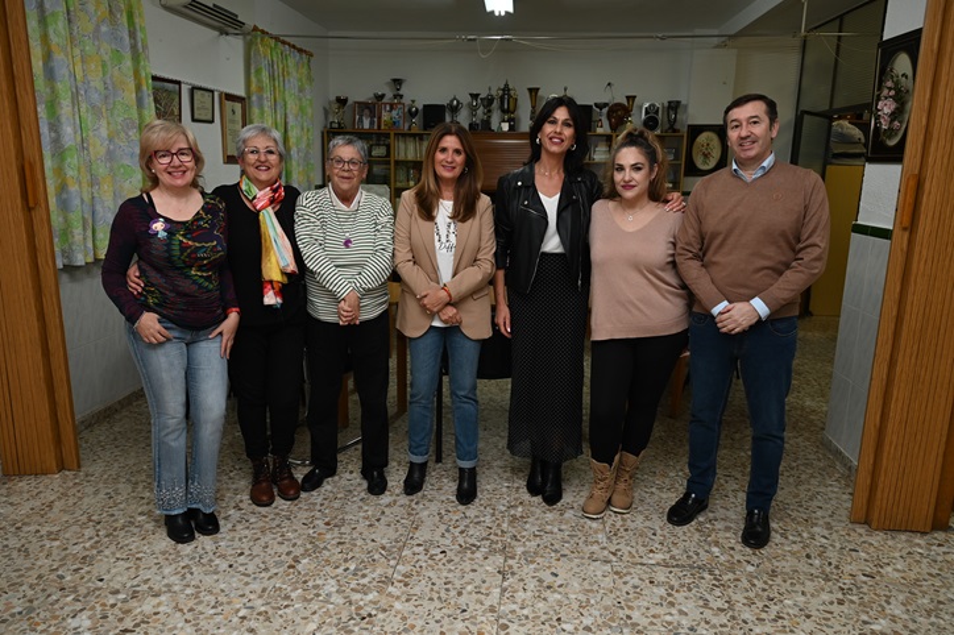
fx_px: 702
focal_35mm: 26
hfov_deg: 68.4
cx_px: 477
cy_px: 318
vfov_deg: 48.7
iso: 640
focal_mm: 26.5
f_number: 4
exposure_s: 1/125
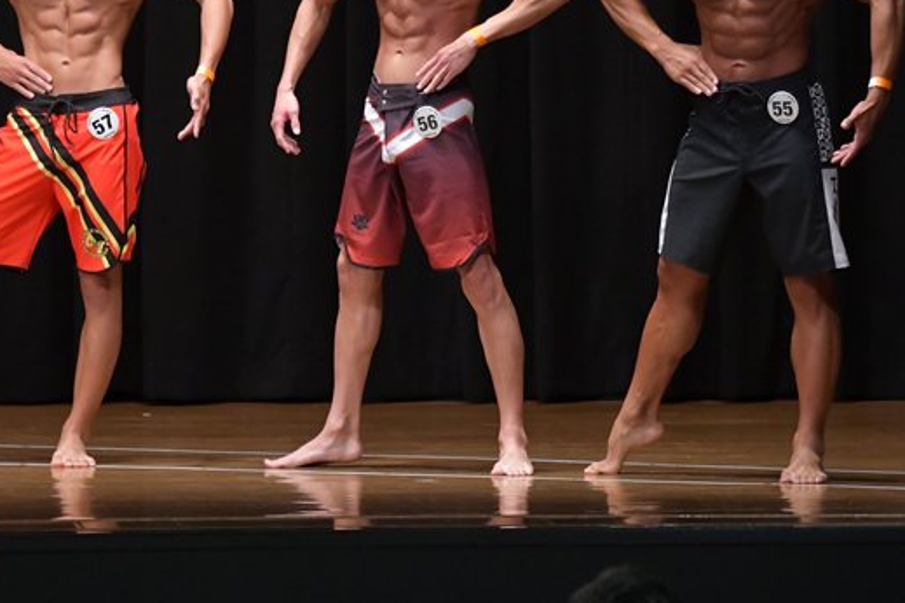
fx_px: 8144
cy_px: 160
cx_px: 442
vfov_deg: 4.2
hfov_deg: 6.4
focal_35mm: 324
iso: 5000
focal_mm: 145
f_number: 5.6
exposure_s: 1/400
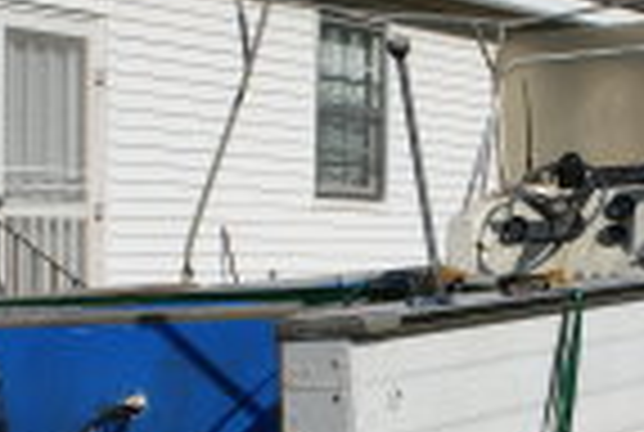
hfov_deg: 18.8
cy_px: 333
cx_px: 612
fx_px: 1900
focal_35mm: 106
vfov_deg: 12.9
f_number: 10
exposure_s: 1/320
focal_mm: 22
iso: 100
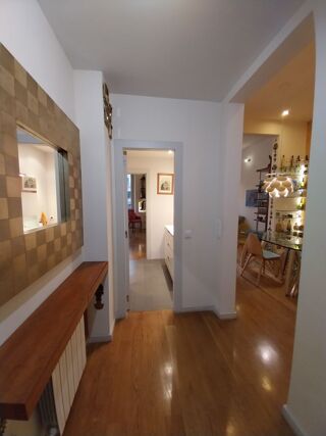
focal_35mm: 13
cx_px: 163
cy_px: 218
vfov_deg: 106.2
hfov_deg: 89.9
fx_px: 163
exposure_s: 1/33.4
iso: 160
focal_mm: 1.13
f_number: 2.2
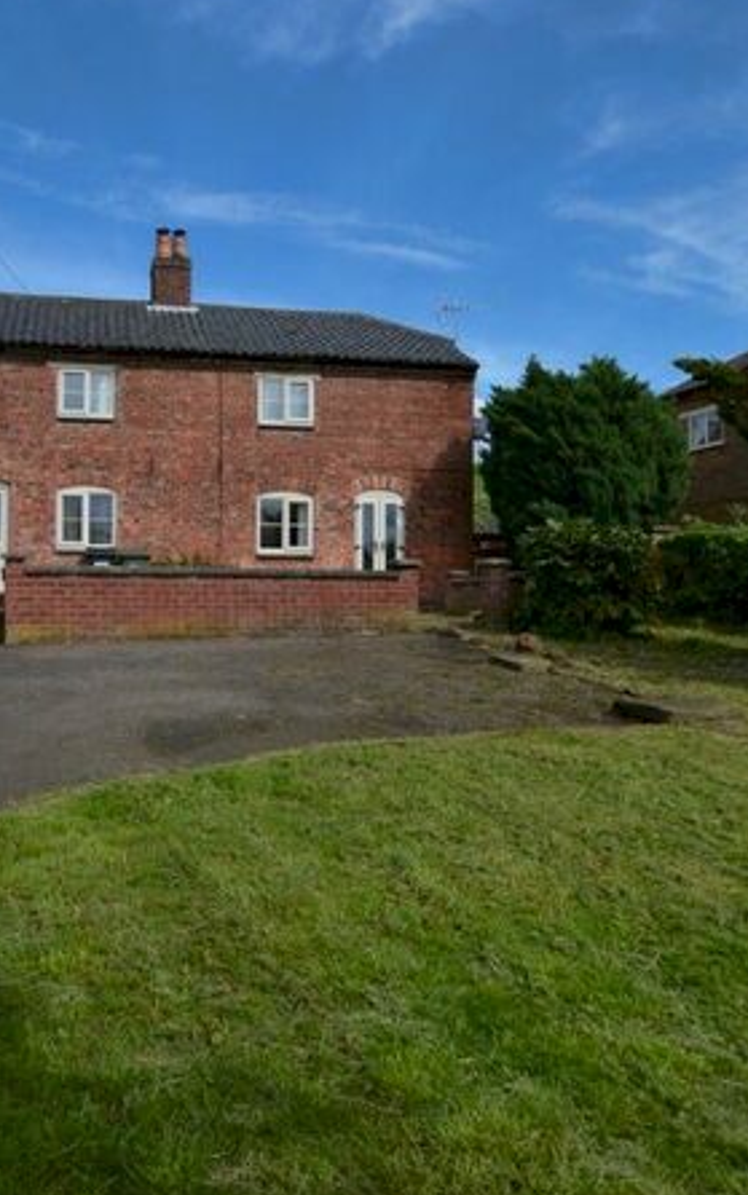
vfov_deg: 74.8
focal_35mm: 24
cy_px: 589
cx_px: 142
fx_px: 782
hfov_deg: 48.1
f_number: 8
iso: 100
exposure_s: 1/250
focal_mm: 10
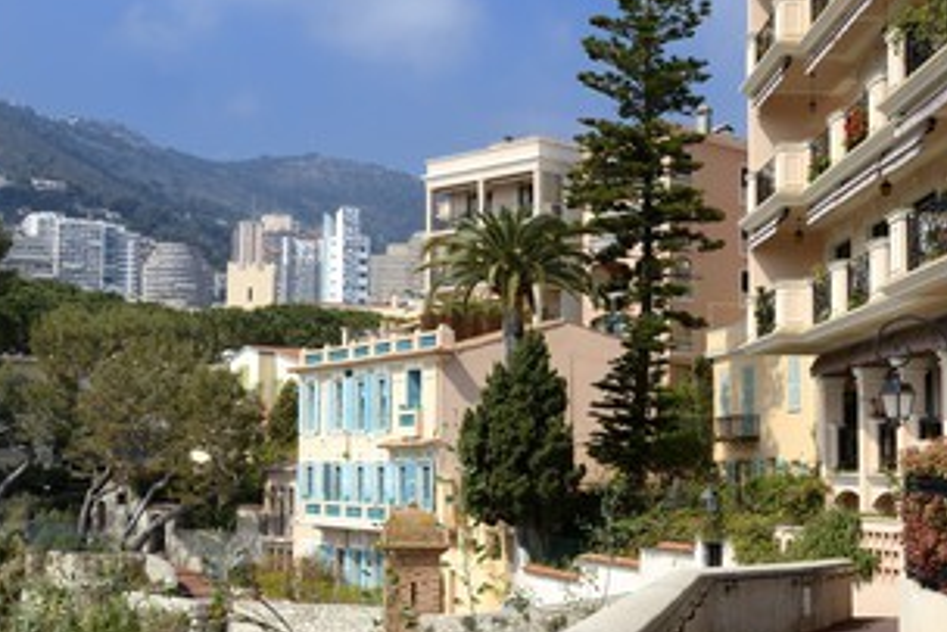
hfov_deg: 34.5
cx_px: 508
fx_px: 1526
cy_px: 342
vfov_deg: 23.4
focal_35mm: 58
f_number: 13
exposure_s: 1/200
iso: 200
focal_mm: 42
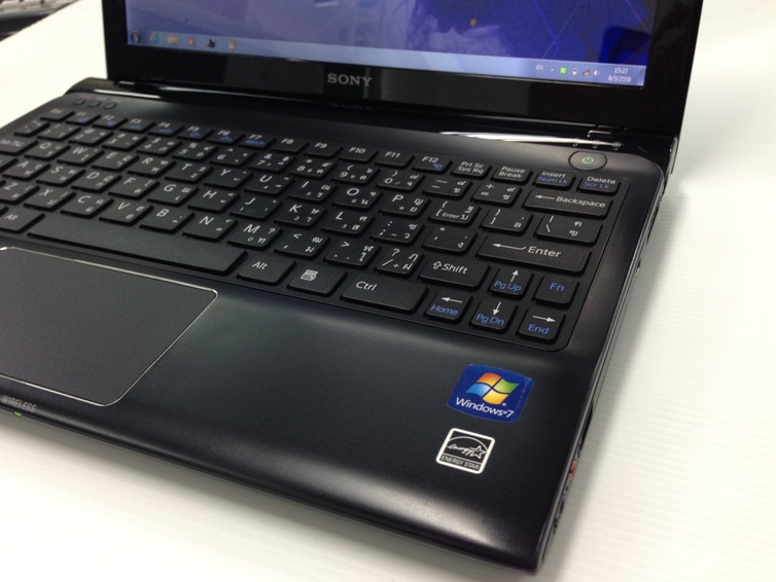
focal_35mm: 35
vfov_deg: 40.7
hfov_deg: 52.6
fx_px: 785
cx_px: 394
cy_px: 293
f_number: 2.4
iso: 80
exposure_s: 1/20
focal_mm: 4.12
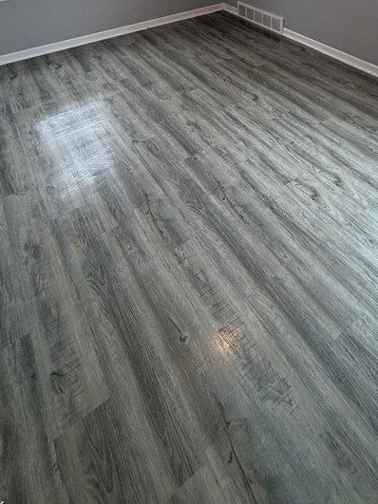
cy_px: 43
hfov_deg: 50.8
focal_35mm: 27
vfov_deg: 55.8
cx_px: 238
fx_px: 393
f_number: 2.2
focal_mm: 2.22
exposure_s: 1/60
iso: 200
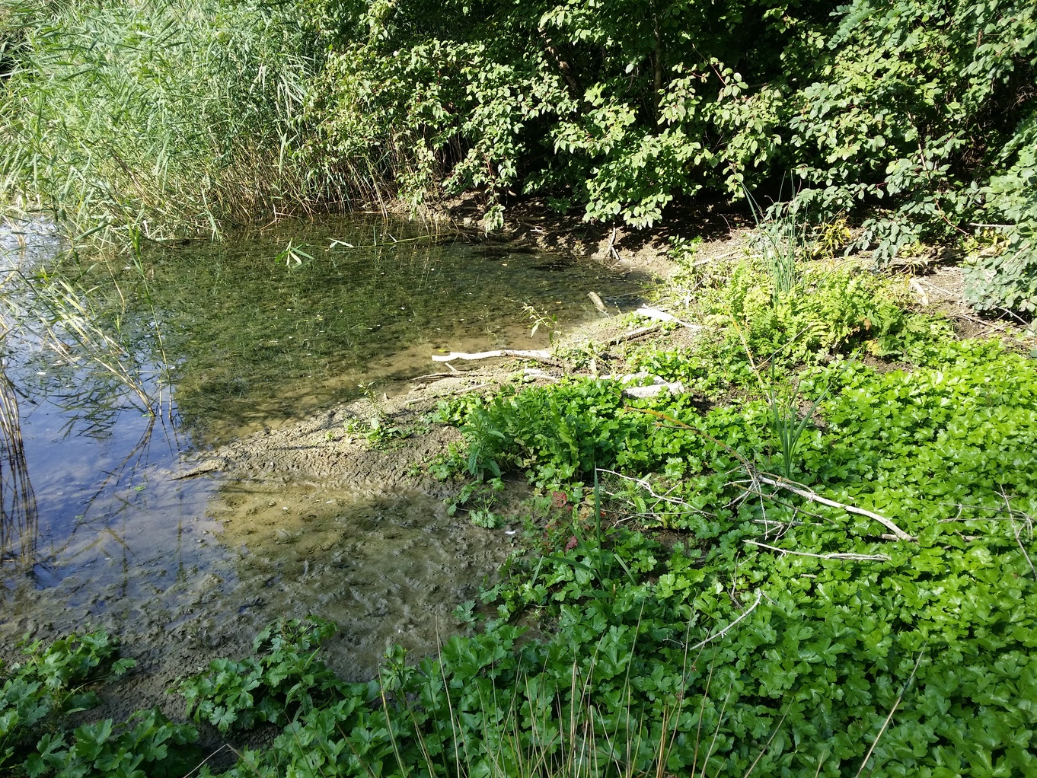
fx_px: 929
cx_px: 518
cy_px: 389
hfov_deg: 58.3
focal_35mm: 31
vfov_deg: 45.5
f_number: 2.2
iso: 50
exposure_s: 1/322
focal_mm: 4.13
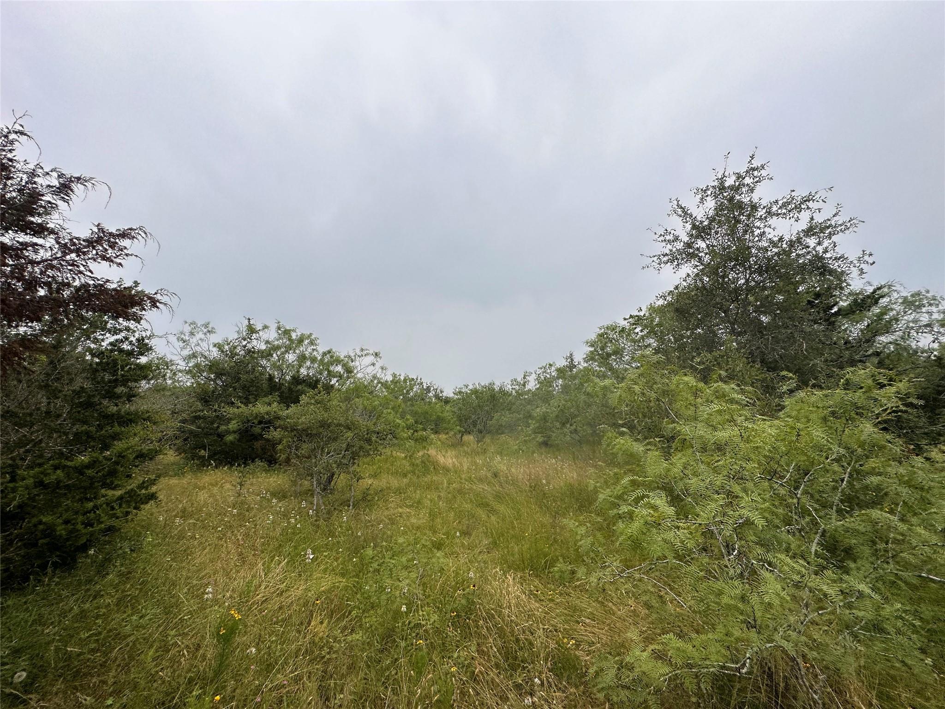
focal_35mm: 14
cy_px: 354
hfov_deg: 102.1
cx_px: 472
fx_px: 382
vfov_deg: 85.7
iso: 50
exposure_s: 1/1887
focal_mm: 2.22
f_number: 2.2
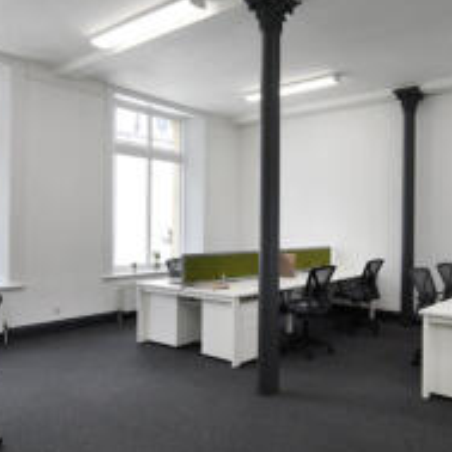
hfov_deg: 53.4
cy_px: 231
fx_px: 443
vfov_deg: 54.0
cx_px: 285
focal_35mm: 30
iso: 500
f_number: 10
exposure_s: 1/40
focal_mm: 14
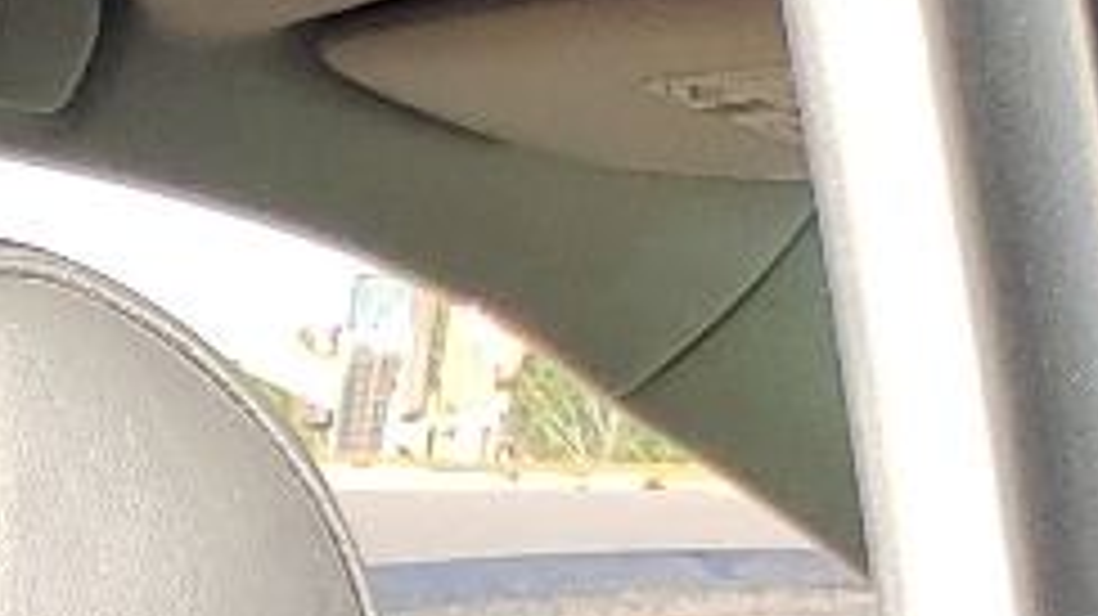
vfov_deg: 5.7
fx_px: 5413
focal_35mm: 186
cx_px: -2178
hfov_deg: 9.3
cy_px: 2302
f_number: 1.5
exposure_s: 1/435
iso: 50
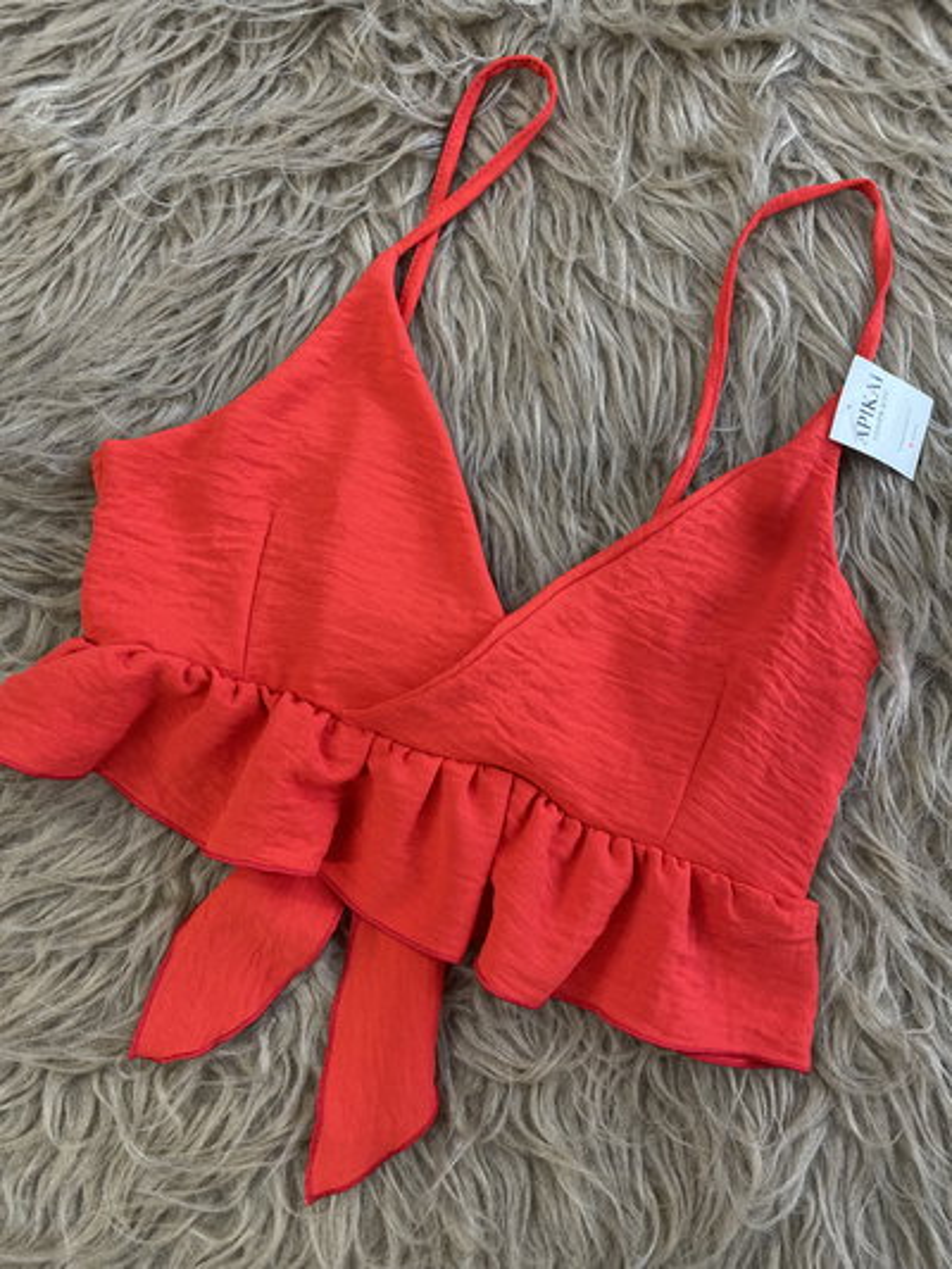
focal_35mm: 26
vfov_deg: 67.3
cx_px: 476
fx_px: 953
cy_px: 634
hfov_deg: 53.1
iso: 160
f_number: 1.8
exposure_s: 1/50
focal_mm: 4.25
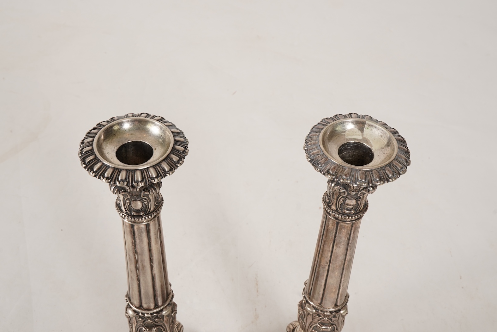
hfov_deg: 43.6
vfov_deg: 29.9
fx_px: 621
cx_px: 248
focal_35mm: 45
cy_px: 166
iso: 400
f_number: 22
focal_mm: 30
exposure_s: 1/125
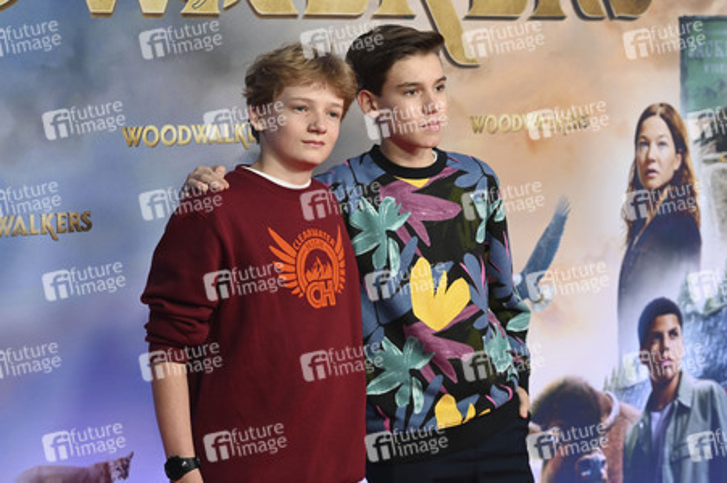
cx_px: 364
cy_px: 242
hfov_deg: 27.0
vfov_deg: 18.2
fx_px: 1513
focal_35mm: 75
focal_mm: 75
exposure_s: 1/160
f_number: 5.6
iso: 800
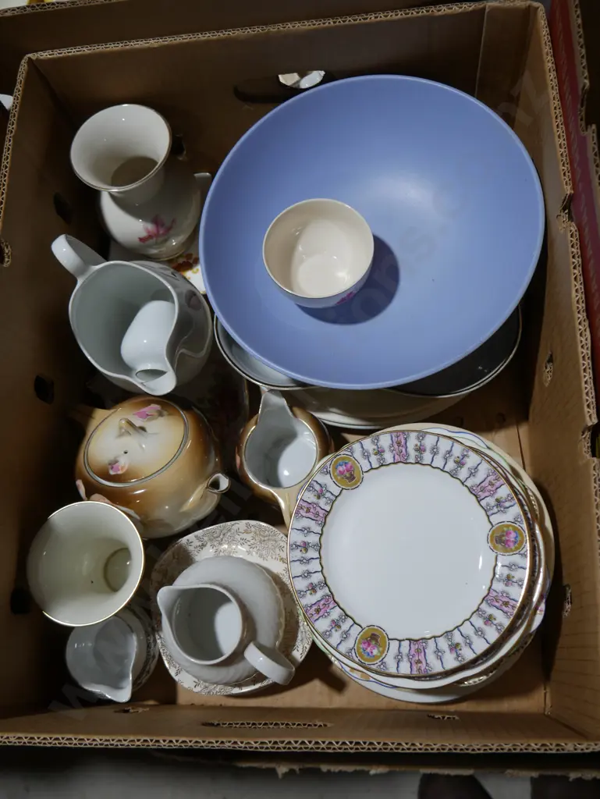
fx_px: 785
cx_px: 300
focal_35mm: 34
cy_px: 400
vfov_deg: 53.9
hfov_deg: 41.8
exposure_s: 1/125
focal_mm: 17
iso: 200
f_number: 4
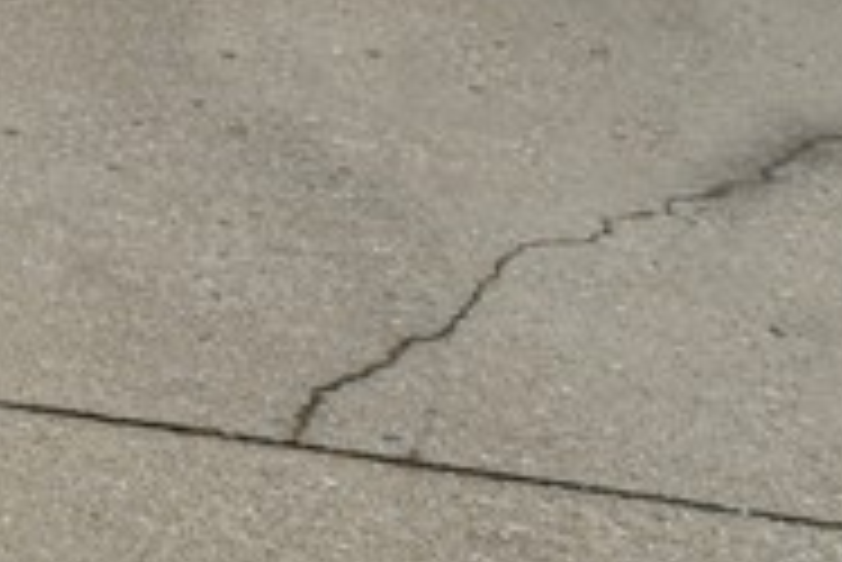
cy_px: -803
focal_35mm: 116
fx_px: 2715
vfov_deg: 10.2
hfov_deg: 12.9
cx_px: -1254
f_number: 9
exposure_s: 1/400
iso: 640
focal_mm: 20
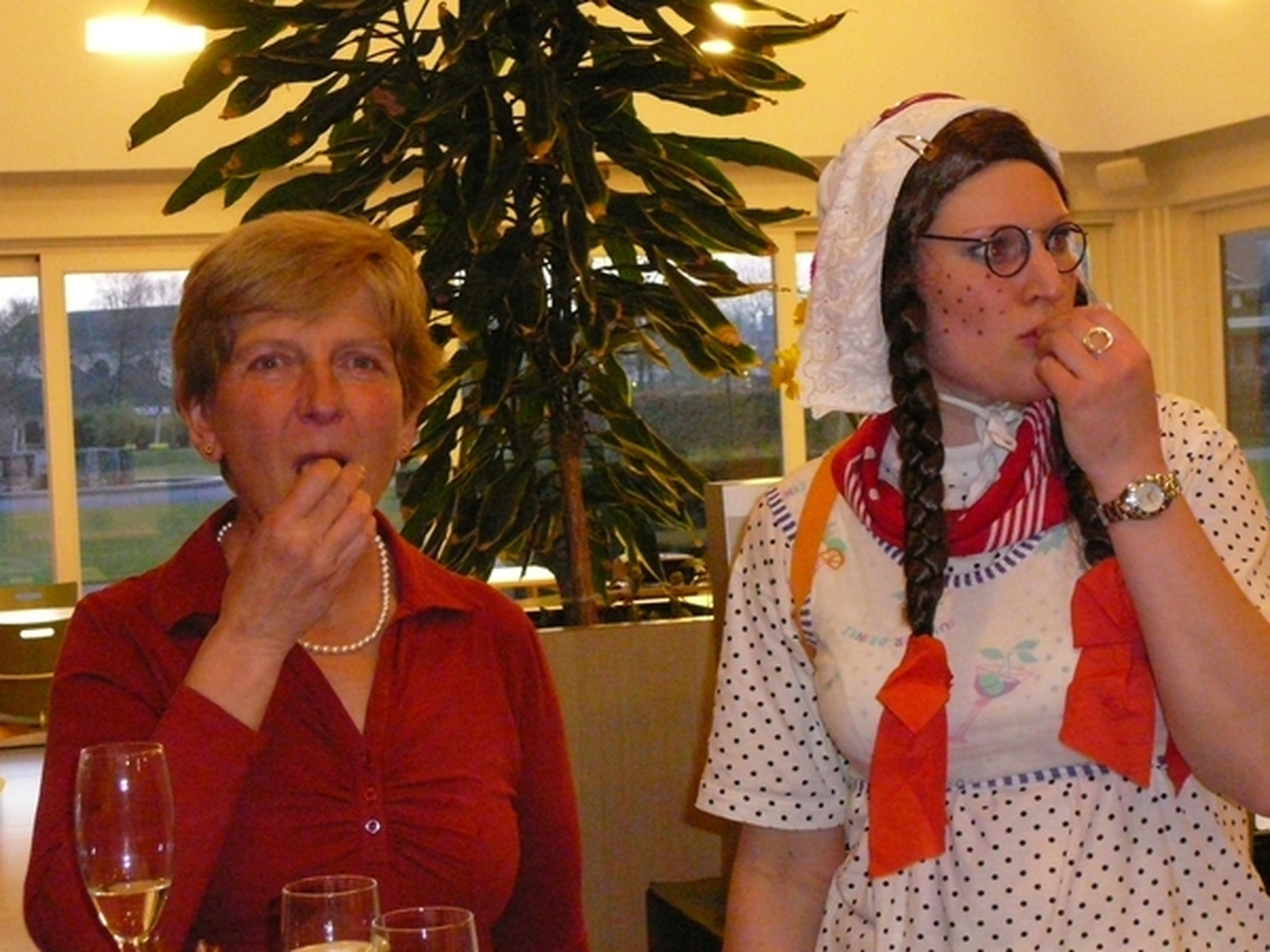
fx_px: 2385
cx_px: 635
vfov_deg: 22.6
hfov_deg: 29.8
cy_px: 476
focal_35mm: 65
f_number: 3.6
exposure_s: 1/30
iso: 800
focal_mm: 9.7
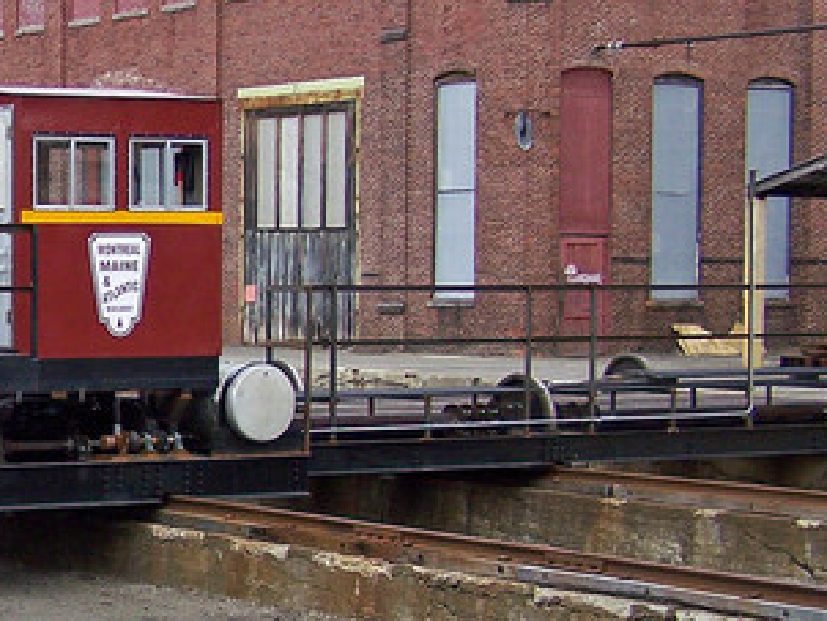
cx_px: -192
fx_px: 2558
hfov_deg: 17.4
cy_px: 442
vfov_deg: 13.8
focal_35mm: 107
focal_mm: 6.3
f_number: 2.8
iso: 100
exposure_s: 1/125
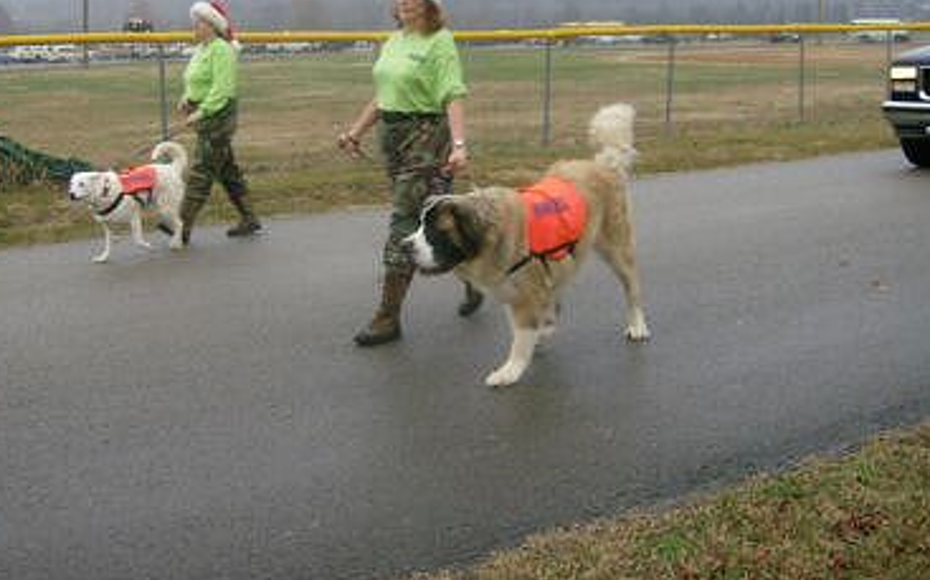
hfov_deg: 42.6
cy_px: 170
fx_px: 1191
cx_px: 416
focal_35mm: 47
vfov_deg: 27.1
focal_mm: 6
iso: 100
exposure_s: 1/153
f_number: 2.8
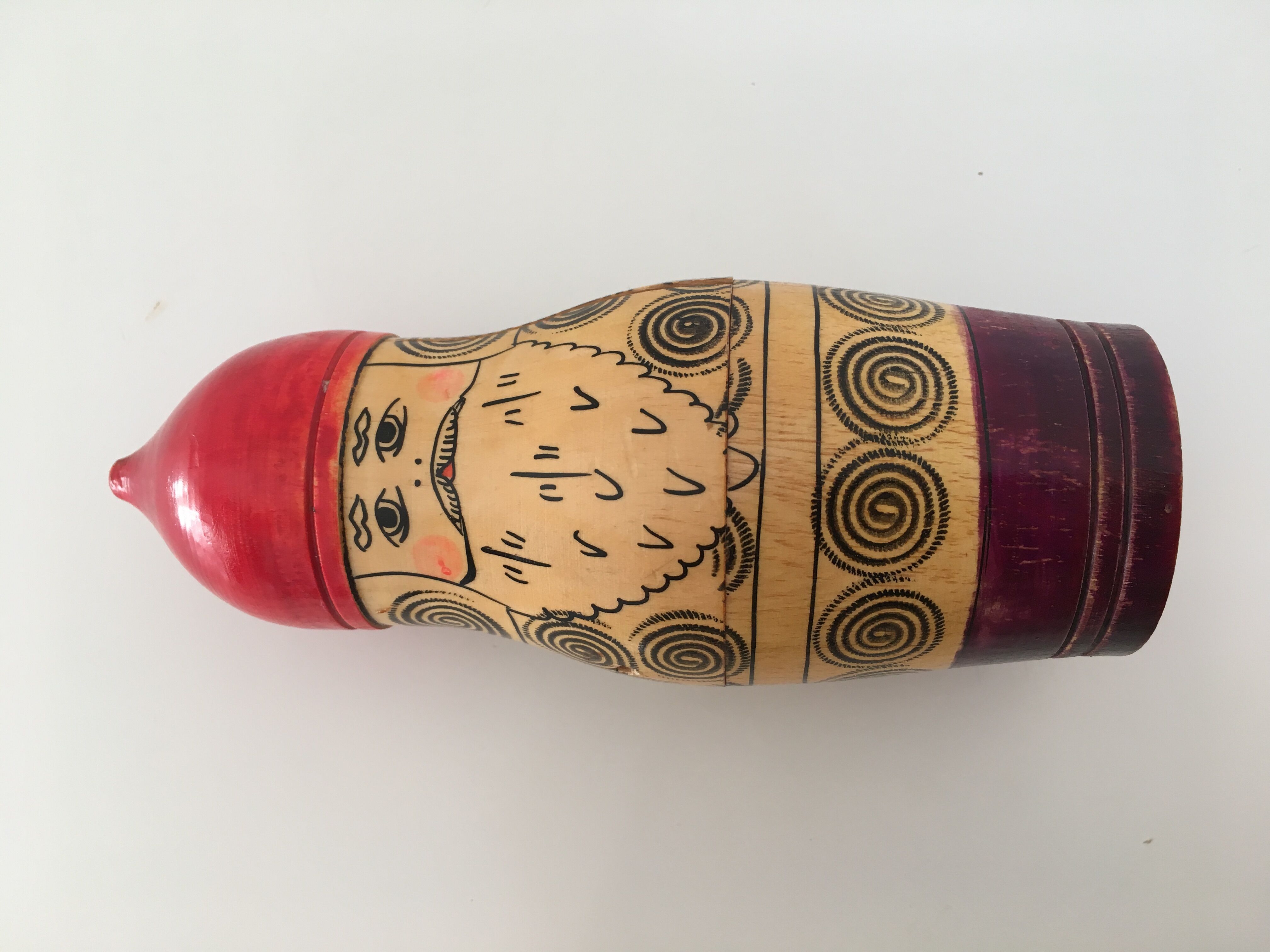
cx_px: 635
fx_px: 1064
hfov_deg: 61.7
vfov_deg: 48.2
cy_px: 476
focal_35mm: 29
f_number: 2.2
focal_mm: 4.15
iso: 25
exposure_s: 1/33
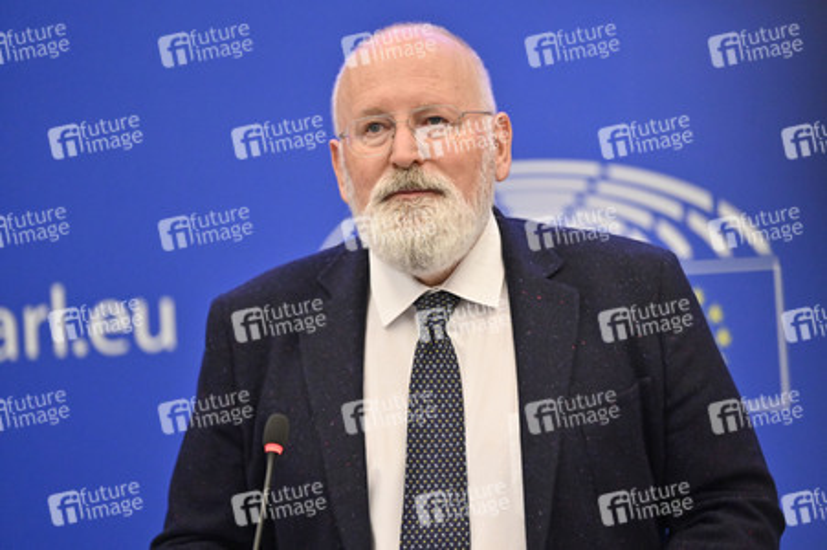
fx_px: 3902
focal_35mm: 170
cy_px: 275
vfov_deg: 8.1
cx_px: 414
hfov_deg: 12.1
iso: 5000
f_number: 2.8
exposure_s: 1/1000
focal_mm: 170
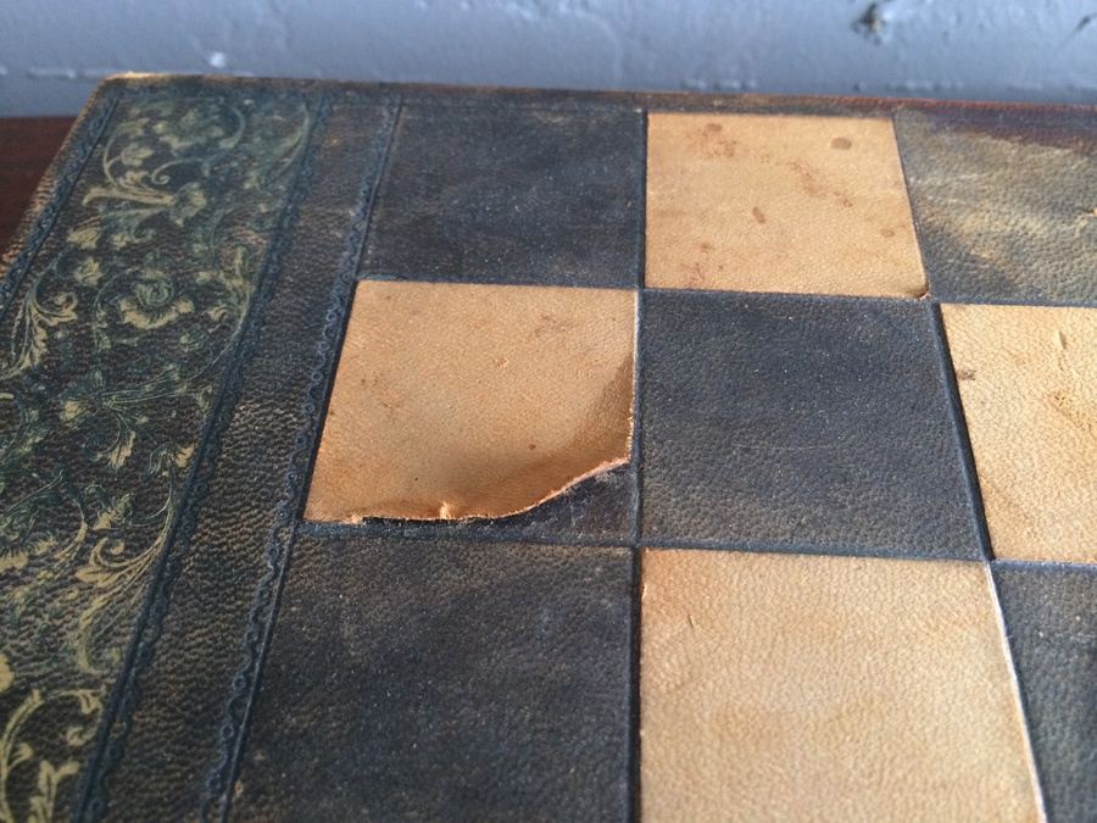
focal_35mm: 30
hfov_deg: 60.0
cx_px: 548
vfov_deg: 46.8
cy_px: 412
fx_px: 951
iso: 160
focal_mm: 4.12
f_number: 2.2
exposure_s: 1/30
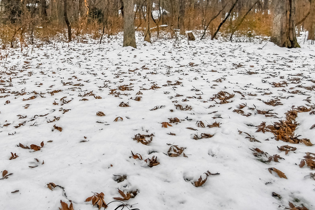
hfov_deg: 59.3
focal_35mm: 31
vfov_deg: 39.0
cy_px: 16
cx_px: 113
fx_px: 271
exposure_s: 1/5000
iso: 400
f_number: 8
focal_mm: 10
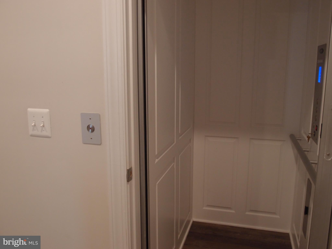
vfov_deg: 46.8
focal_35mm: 30
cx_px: 166
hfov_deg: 60.0
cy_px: 124
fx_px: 288
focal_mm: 6.48
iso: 200
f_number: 1.9
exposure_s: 1/50
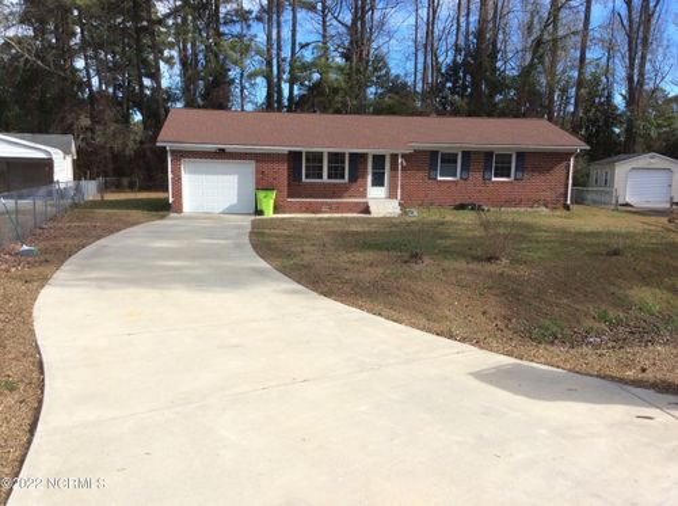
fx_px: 626
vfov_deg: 44.0
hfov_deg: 56.9
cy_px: 253
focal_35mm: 32
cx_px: 339
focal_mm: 3.3
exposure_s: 1/853
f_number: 2.4
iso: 32
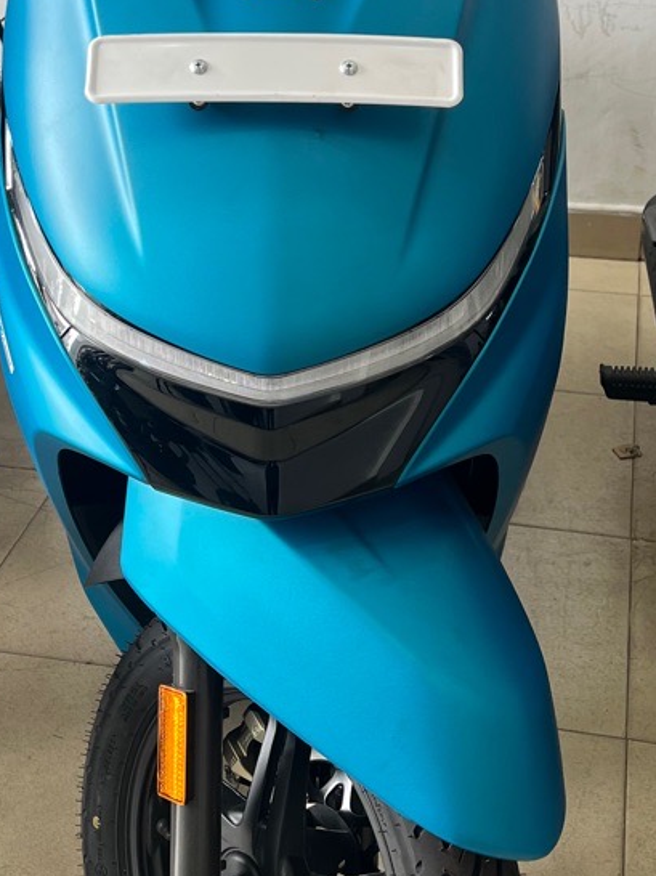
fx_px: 1543
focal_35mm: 61
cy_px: 292
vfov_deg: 31.4
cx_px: 313
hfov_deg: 24.0
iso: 64
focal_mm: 5.7
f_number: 1.5
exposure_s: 1/121
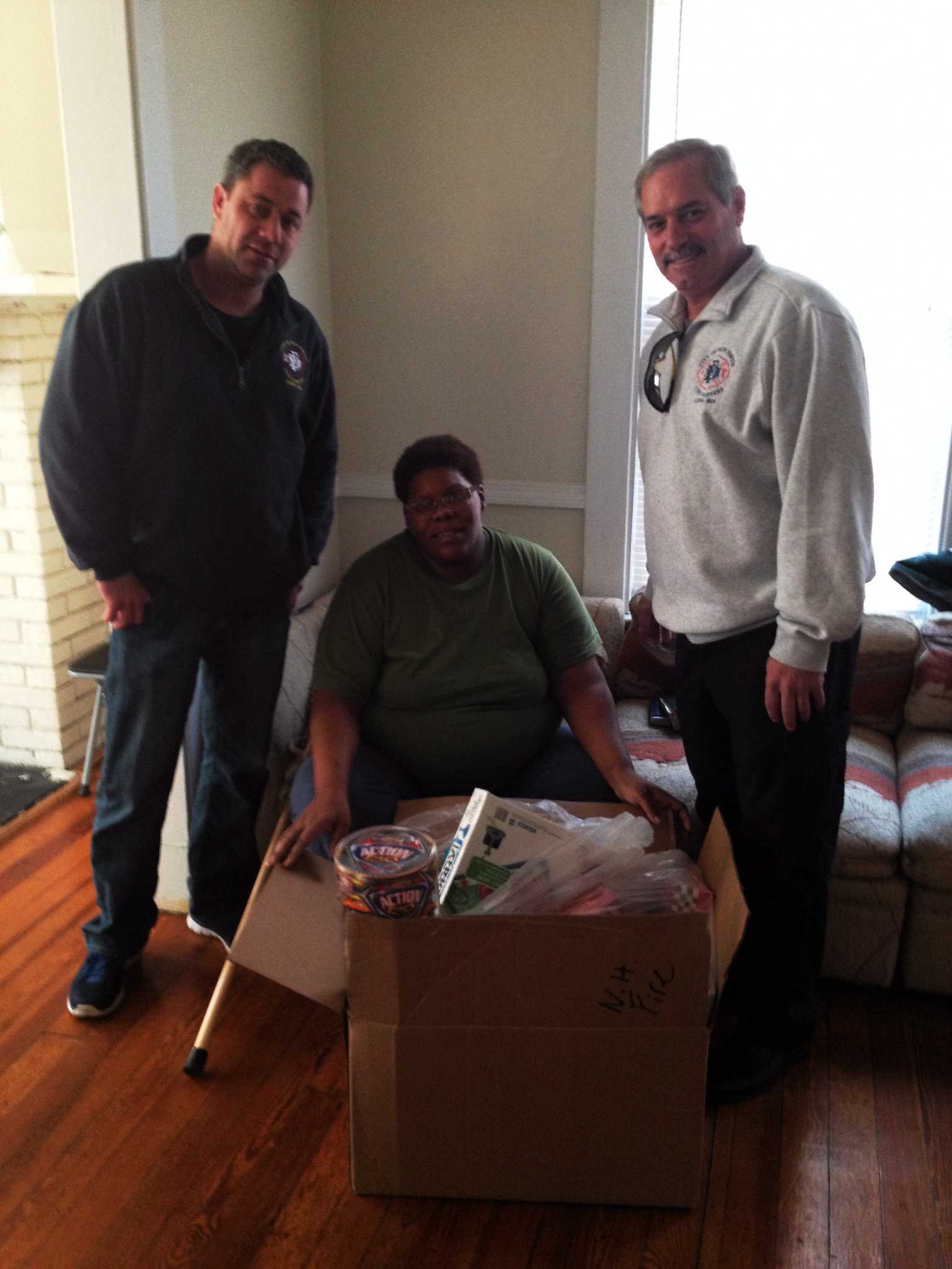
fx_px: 1283
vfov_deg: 52.6
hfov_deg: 40.7
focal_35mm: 35
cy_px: 634
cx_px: 476
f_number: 2.4
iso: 200
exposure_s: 1/20
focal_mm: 4.28
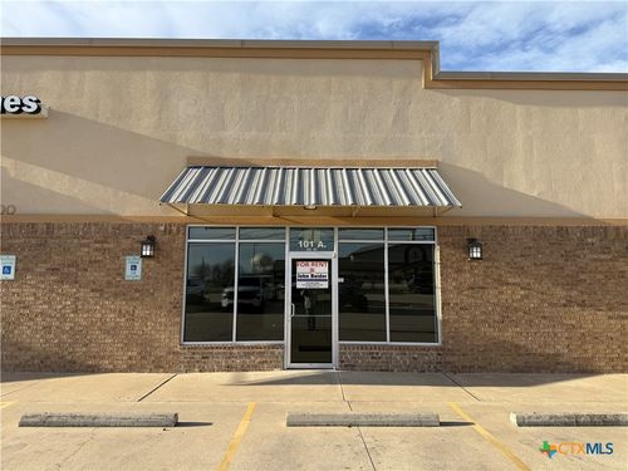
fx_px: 435
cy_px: 236
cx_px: 314
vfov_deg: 56.8
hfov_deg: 71.6
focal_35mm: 24
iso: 80
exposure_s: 1/2299
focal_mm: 6.76
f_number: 1.78
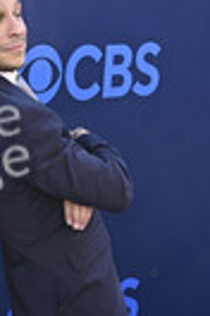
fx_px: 1032
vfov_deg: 17.1
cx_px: -24
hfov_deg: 11.4
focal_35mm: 118
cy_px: 282
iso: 320
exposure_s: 1/200
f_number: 5.6
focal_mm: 39
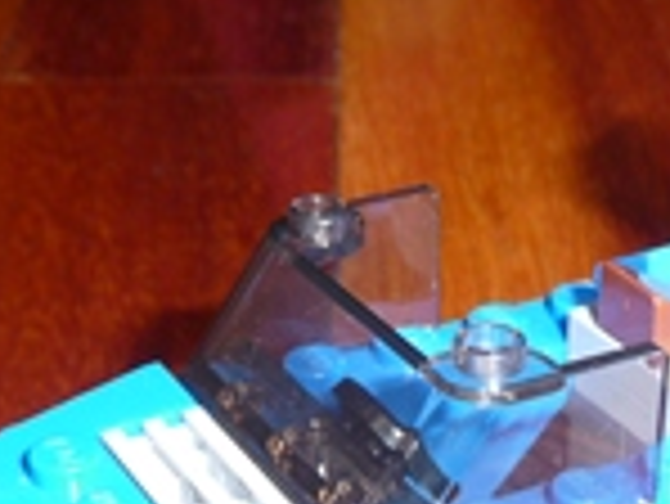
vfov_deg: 13.7
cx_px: 463
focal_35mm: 106
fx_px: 2053
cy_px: 558
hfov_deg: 18.5
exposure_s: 1/30
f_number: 3.6
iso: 100
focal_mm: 5.6
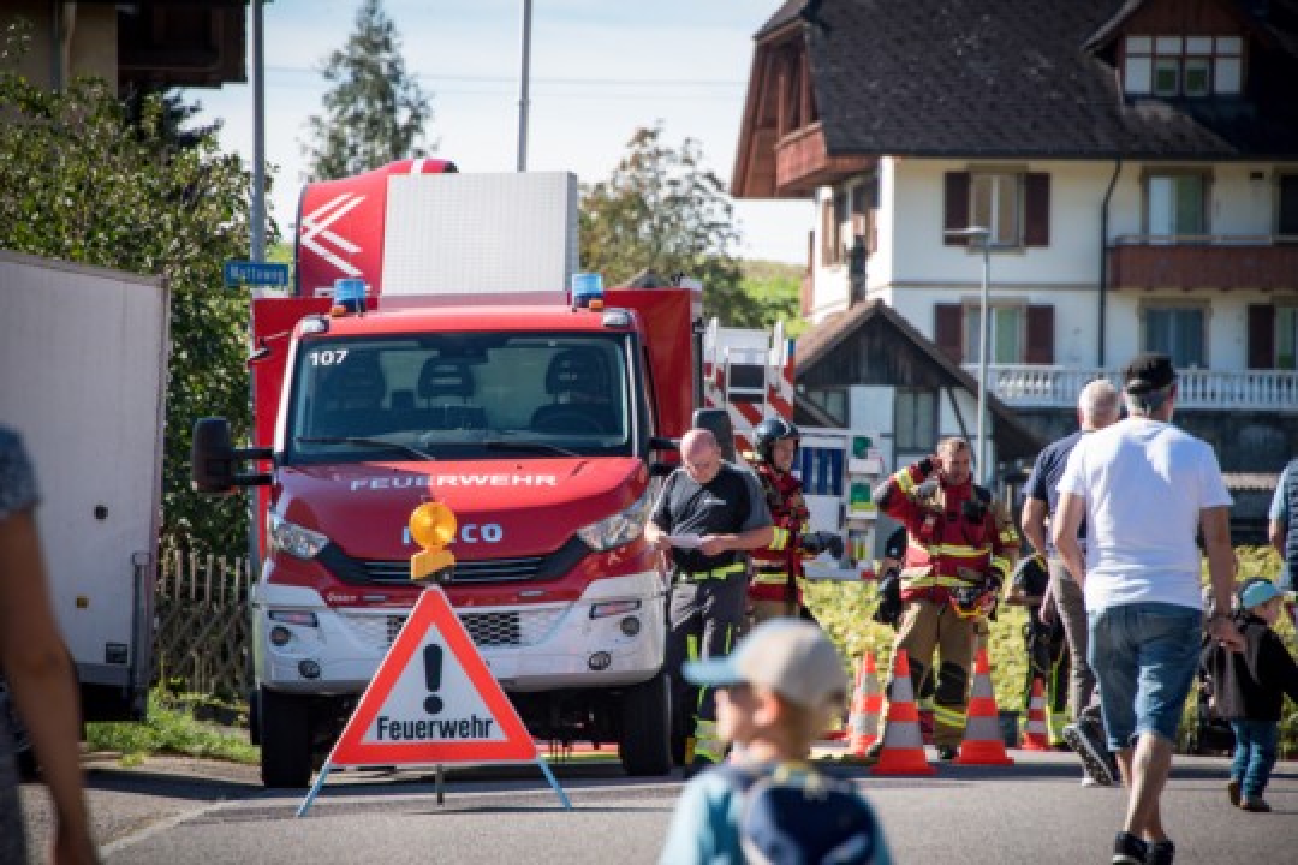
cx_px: 649
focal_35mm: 300
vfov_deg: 4.6
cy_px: 432
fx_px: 10816
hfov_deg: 6.9
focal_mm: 300
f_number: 9
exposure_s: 1/1250
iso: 1600
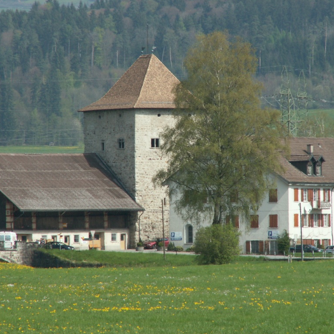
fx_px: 4094
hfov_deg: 4.7
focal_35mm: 375
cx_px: 199
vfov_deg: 4.7
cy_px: 167
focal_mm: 52.58
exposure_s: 1/200
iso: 50
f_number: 7.1
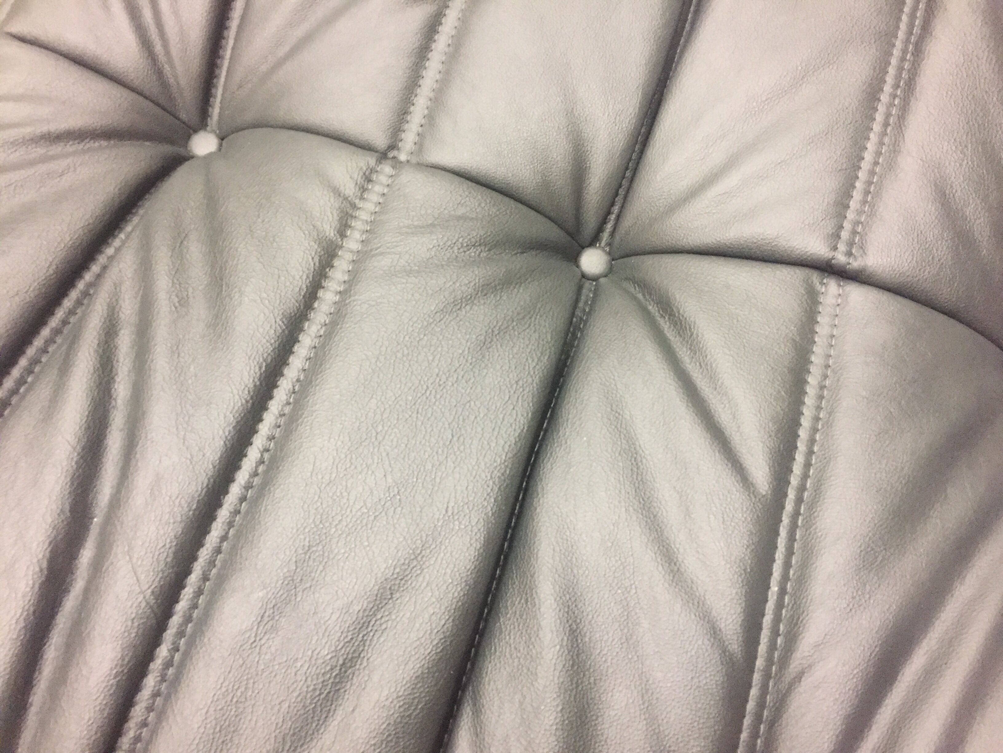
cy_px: 376
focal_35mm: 29
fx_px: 840
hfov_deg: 61.7
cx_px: 502
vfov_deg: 48.2
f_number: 2.2
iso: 320
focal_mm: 4.15
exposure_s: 1/25
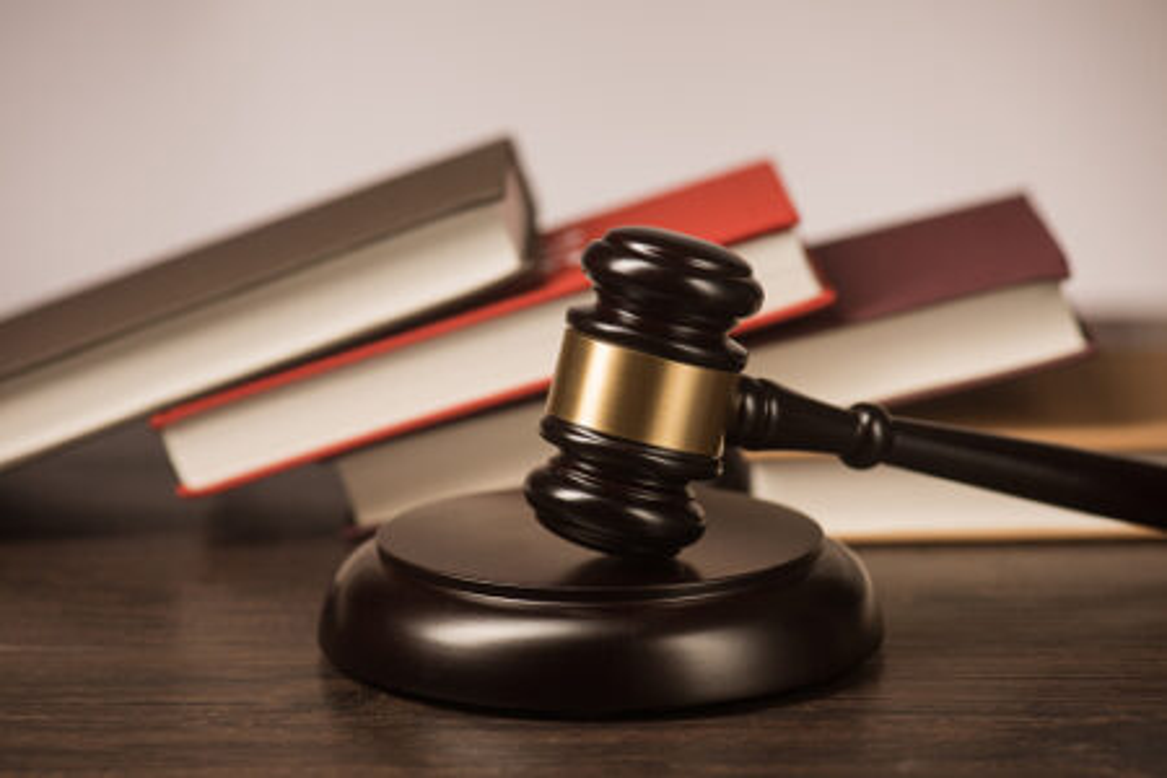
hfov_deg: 19.5
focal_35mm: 105
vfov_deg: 13.0
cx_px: 584
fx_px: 3403
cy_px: 389
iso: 40
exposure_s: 1/160
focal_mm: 105
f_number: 7.1
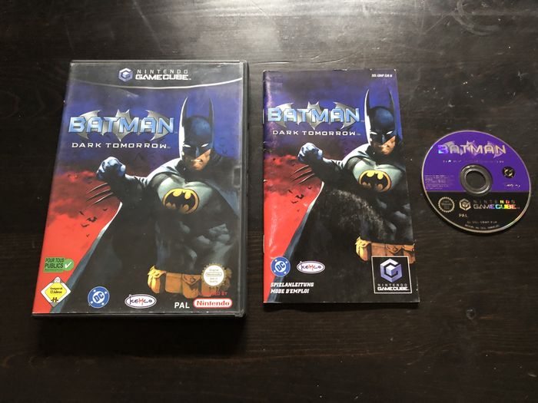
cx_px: 269
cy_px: 202
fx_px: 435
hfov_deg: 63.4
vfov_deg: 49.7
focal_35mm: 28
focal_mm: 4
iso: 100
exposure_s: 1/4
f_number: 1.8
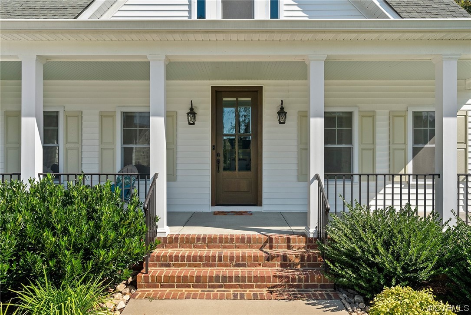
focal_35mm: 26
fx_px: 340
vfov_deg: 49.6
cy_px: 158
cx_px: 236
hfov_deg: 69.4
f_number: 8
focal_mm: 26
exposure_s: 1/250
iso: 800
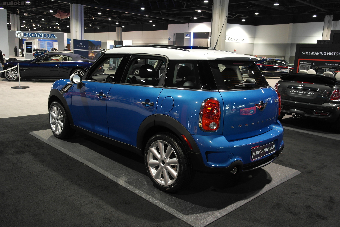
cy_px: 114
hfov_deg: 61.9
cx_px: 170
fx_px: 283
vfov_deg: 43.6
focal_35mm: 30
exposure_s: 1/20
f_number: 3.5
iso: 400
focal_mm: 20
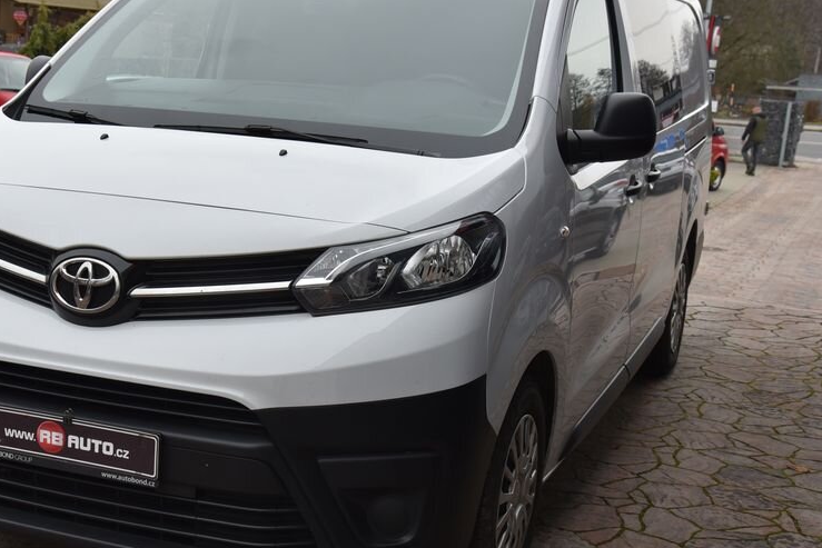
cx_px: 279
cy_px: 289
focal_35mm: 61
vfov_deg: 22.3
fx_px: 1393
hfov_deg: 32.6
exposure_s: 1/200
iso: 500
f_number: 7.1
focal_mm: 44
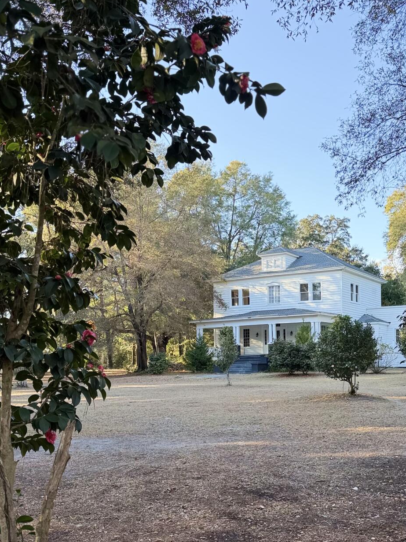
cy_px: 349
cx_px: 252
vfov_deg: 47.3
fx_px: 610
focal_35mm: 39
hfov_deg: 36.6
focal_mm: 6.76
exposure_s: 1/435
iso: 100
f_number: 1.78
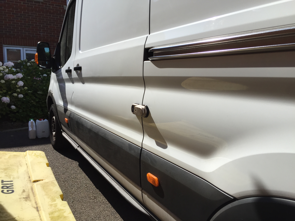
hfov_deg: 61.7
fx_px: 247
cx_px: 148
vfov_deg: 48.2
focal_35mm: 29
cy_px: 110
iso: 32
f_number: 2.2
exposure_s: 1/2326
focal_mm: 4.15
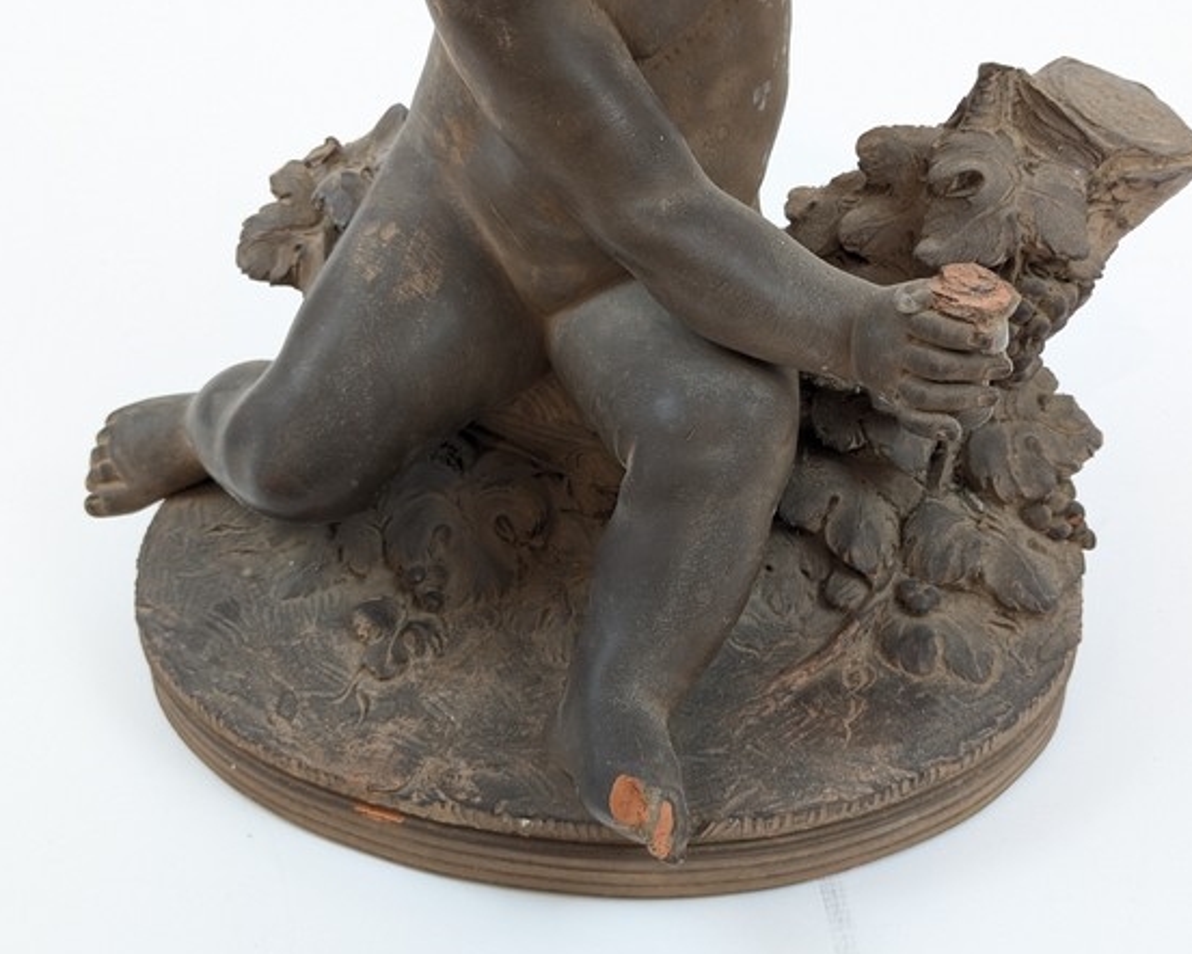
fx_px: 1800
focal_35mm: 51
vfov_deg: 29.7
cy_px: 479
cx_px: 626
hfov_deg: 36.6
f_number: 1.85
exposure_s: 1/99.9
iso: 86
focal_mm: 6.81
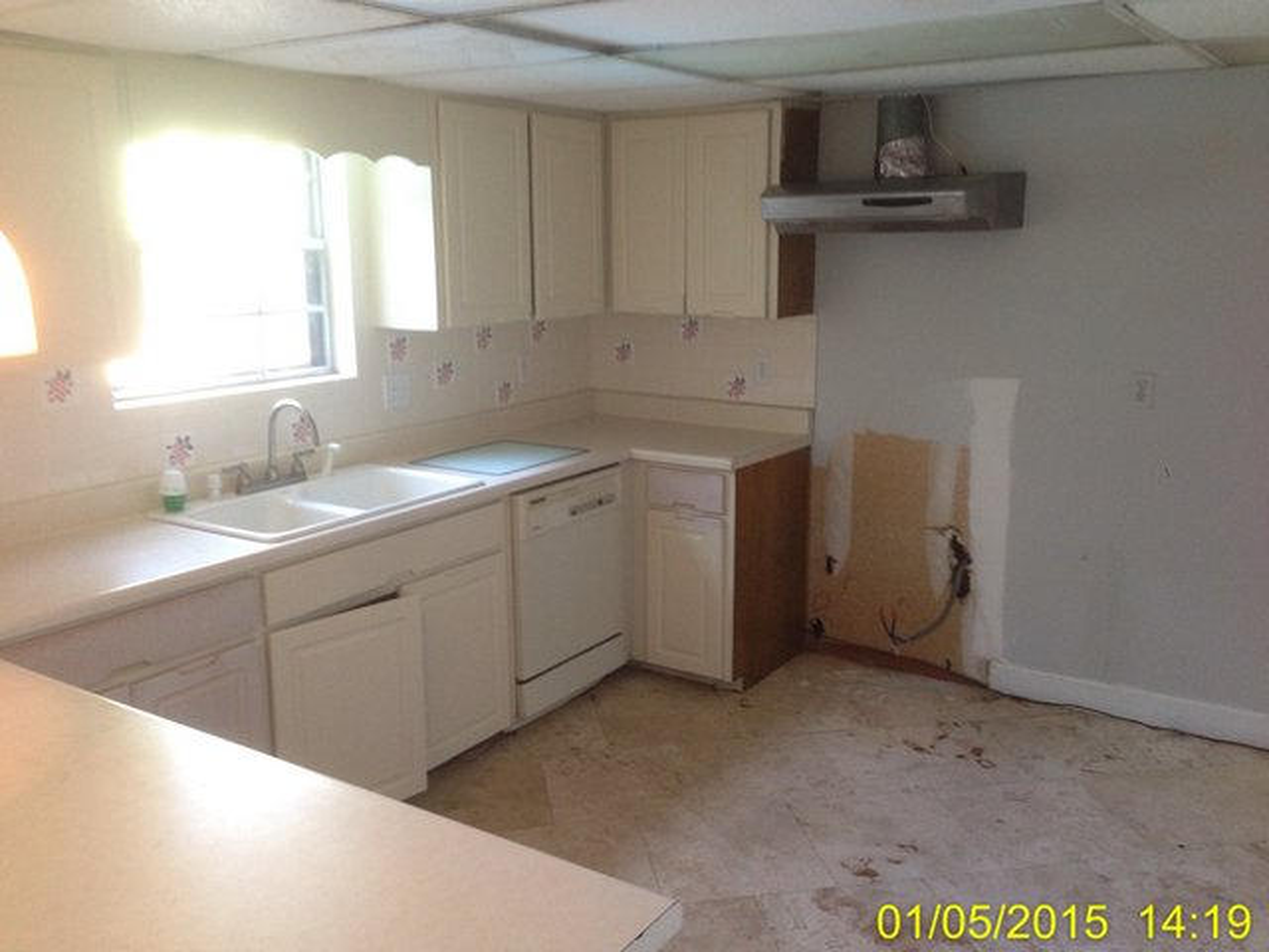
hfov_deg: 55.4
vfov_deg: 42.9
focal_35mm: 33
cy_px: 476
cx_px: 634
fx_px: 1210
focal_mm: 4.12
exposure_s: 1/20
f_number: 2.4
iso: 160
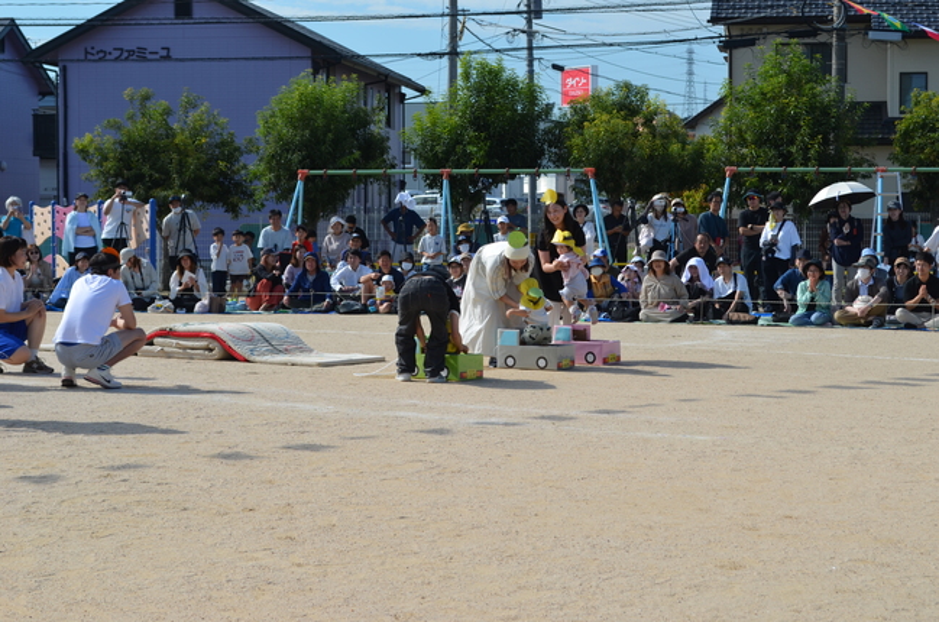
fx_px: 2148
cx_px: 470
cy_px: 311
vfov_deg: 16.5
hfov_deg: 24.7
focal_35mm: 82
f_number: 9
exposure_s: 1/320
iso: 100
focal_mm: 55
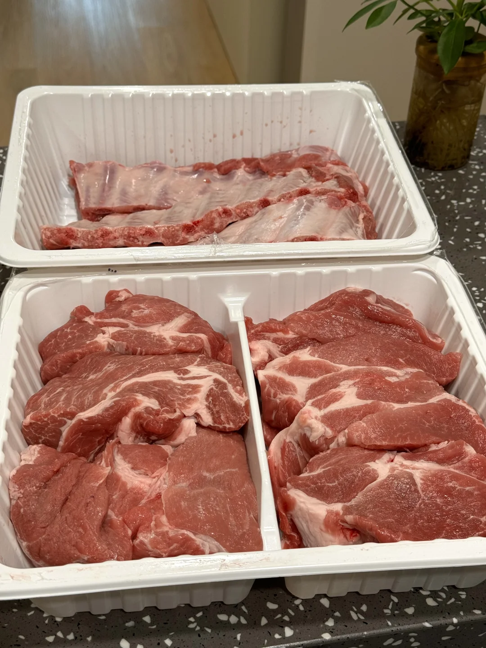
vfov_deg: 39.7
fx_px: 899
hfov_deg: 30.3
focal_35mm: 48
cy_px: 324
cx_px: 243
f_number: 1.78
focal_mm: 6.76
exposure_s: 1/50
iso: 64
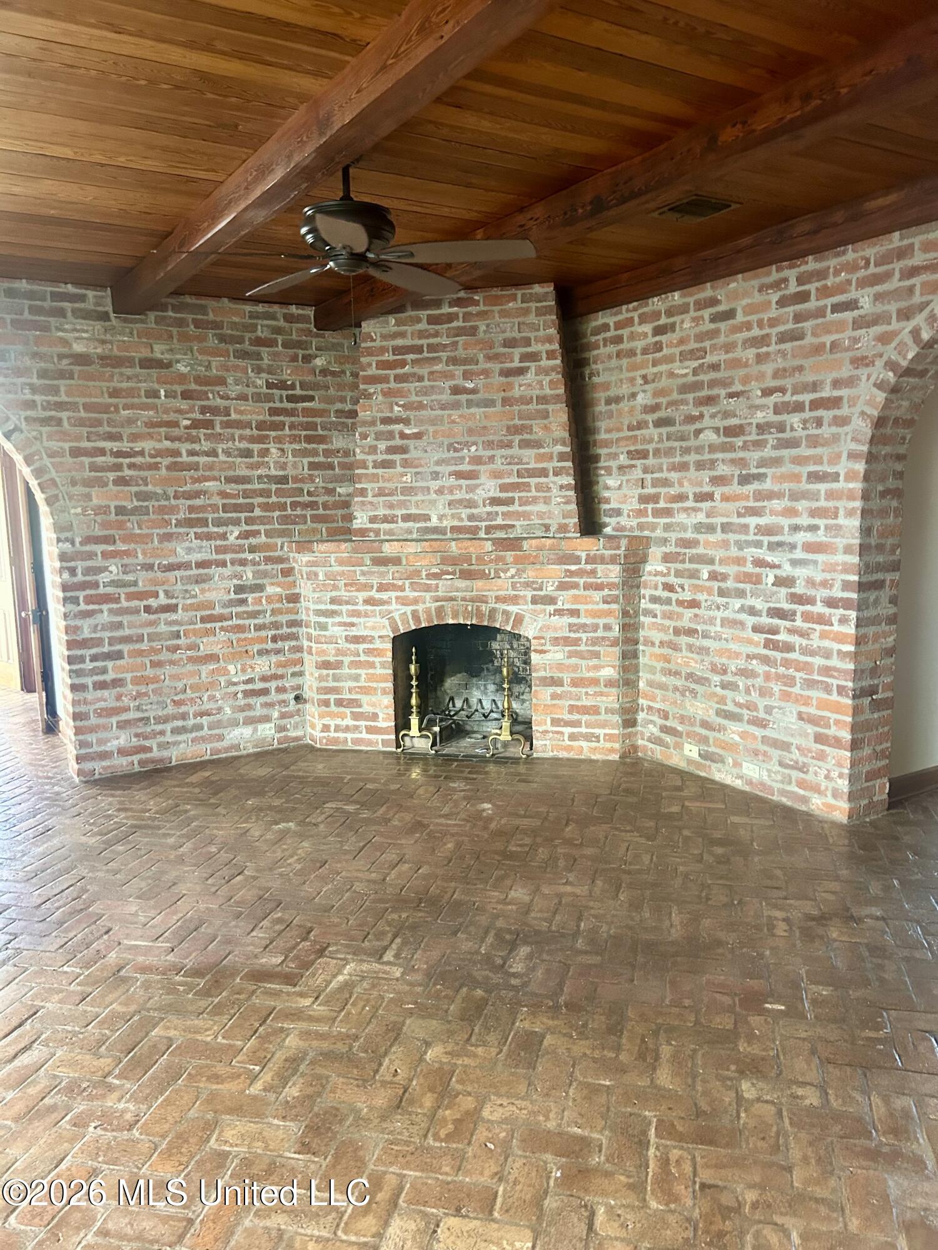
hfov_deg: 53.1
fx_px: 939
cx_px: 469
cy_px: 625
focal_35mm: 26
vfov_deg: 67.3
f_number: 1.5
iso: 400
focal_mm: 5.7
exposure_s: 1/40
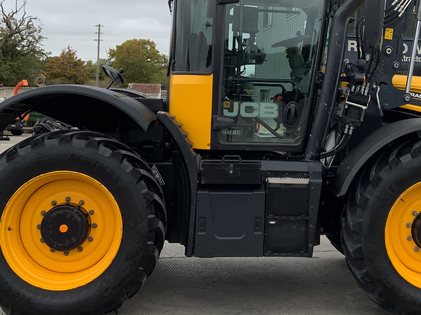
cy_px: 55
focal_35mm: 62
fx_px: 754
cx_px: 327
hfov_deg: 30.6
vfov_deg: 23.2
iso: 16
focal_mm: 3
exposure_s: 1/719
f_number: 1.8
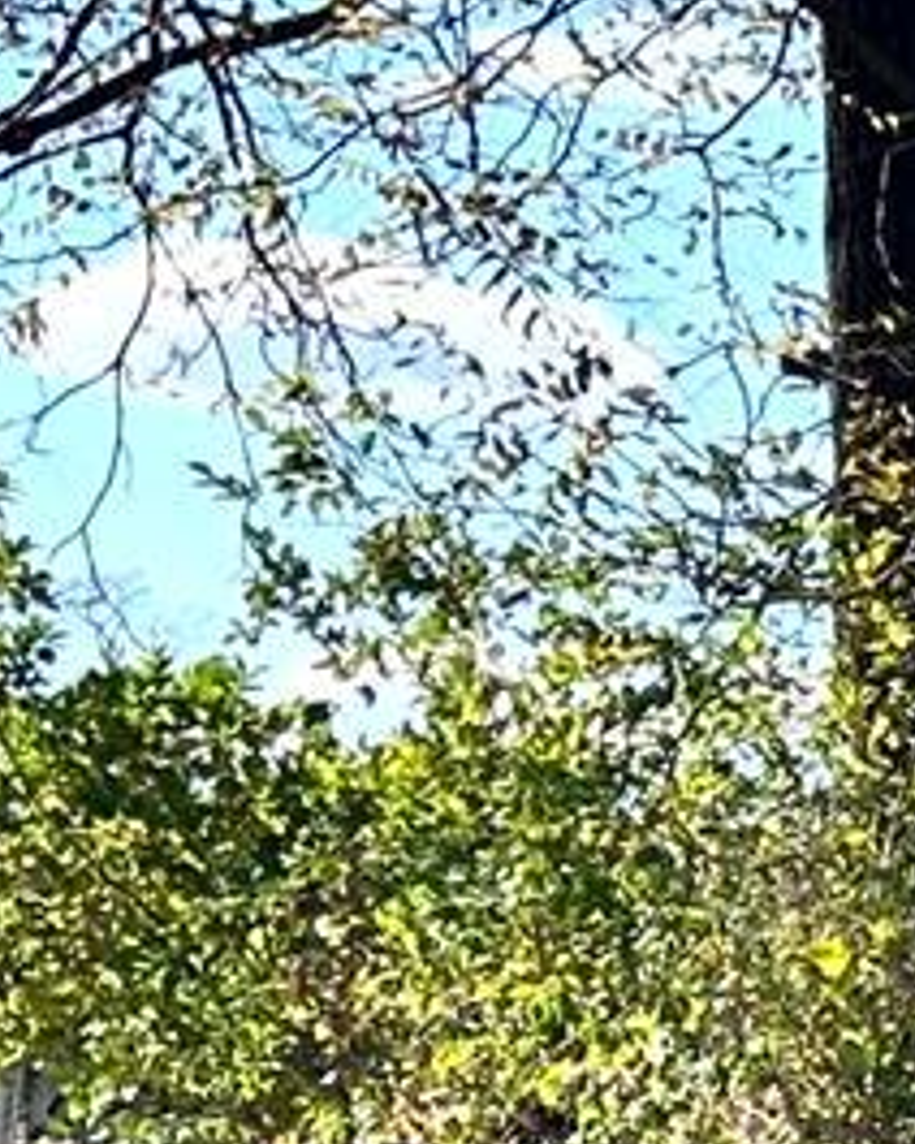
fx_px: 6635
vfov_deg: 9.8
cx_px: 2864
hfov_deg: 7.0
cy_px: 1135
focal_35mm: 196
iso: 50
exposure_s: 1/2353
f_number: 1.5
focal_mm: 5.7
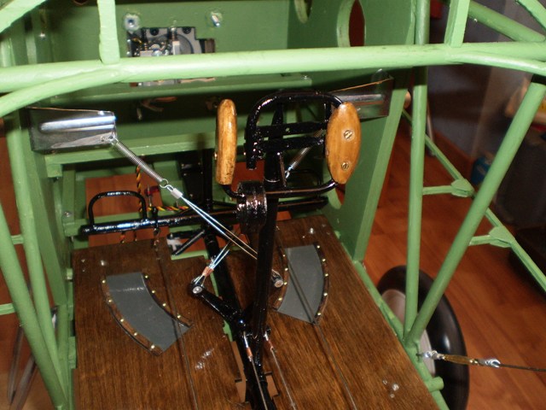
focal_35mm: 36
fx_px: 568
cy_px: 205
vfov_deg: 39.7
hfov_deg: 51.4
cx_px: 273
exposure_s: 1/30
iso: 125
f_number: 3.1
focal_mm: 6.3
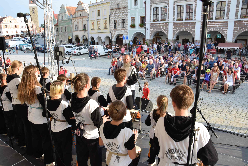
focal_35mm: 27
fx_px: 186
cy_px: 83
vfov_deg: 48.0
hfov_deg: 67.3
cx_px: 124
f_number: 9
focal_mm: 18
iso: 400
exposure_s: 1/160
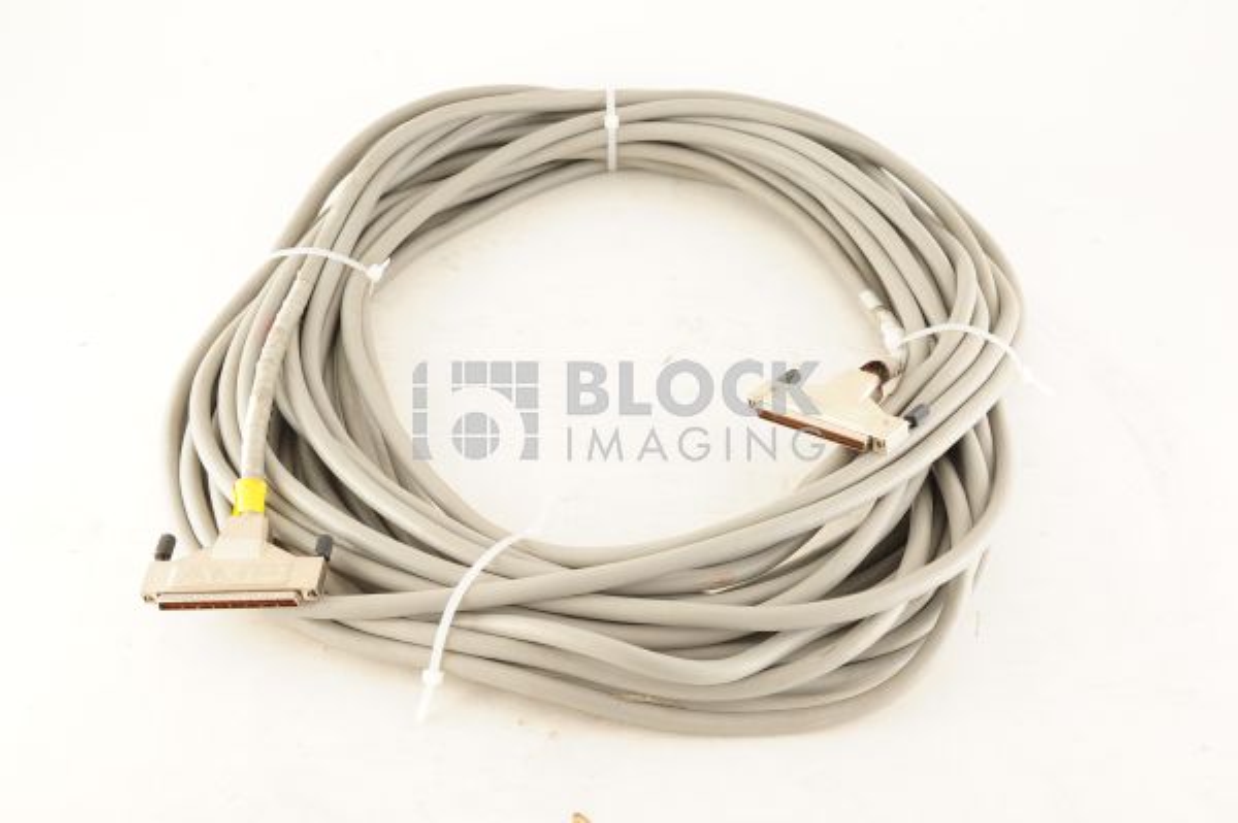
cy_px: 412
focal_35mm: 50
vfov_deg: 26.9
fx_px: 1718
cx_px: 619
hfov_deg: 39.6
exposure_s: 1/125
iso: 1600
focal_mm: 50
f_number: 10
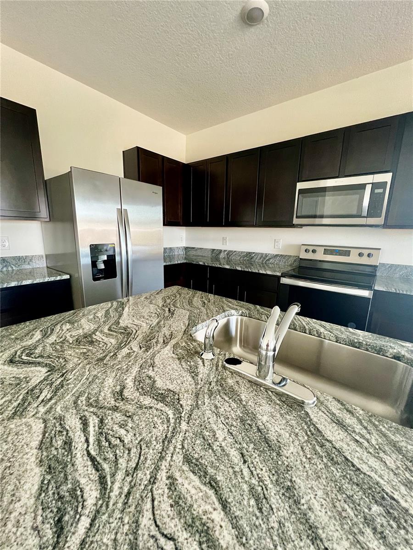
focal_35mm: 13
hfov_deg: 89.9
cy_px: 275
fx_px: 207
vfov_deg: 106.2
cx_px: 206
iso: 320
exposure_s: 1/60
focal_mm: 1.57
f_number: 1.8
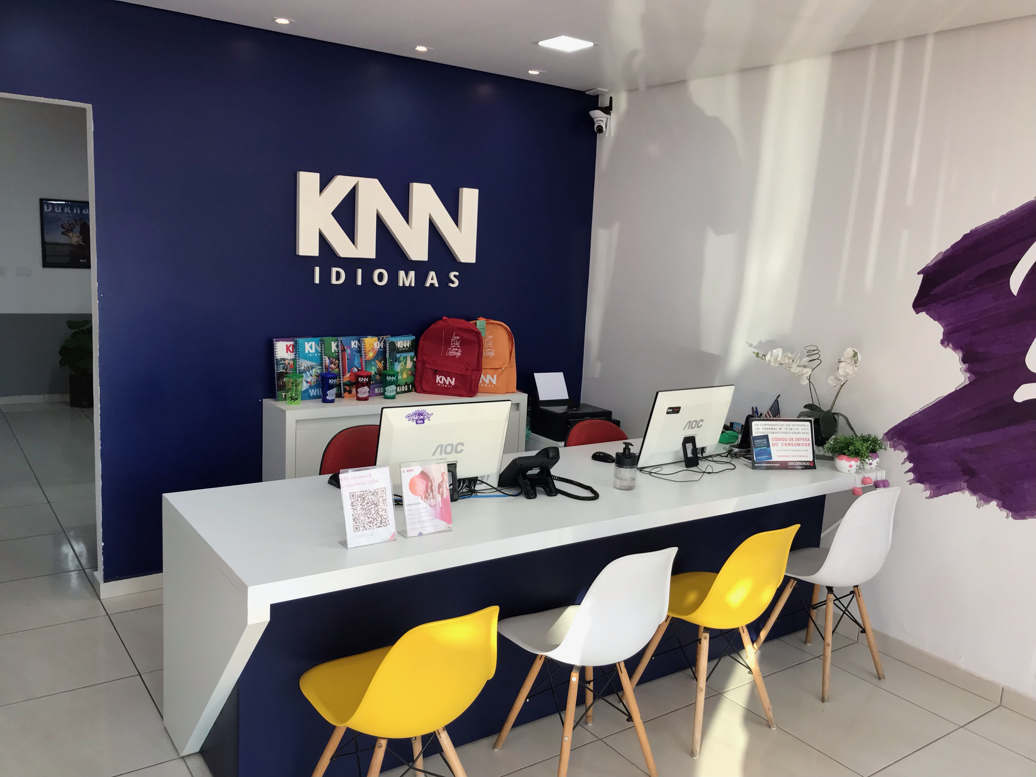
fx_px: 838
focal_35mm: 28
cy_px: 388
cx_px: 518
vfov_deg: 49.7
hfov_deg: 63.4
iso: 40
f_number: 1.8
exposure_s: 1/120
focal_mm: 3.99
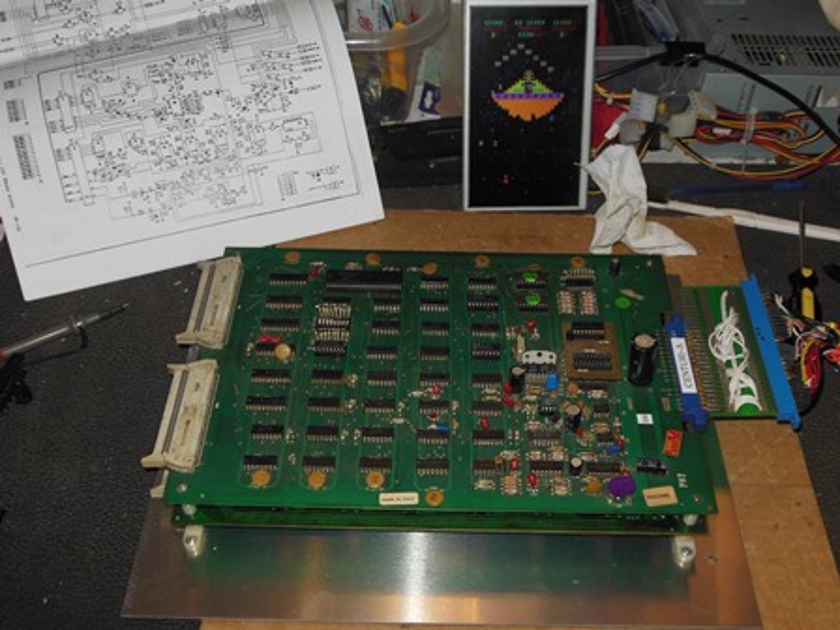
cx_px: 420
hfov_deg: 55.4
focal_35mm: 33
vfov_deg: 42.9
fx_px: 801
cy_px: 315
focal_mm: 6
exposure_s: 1/30
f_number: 3.5
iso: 125
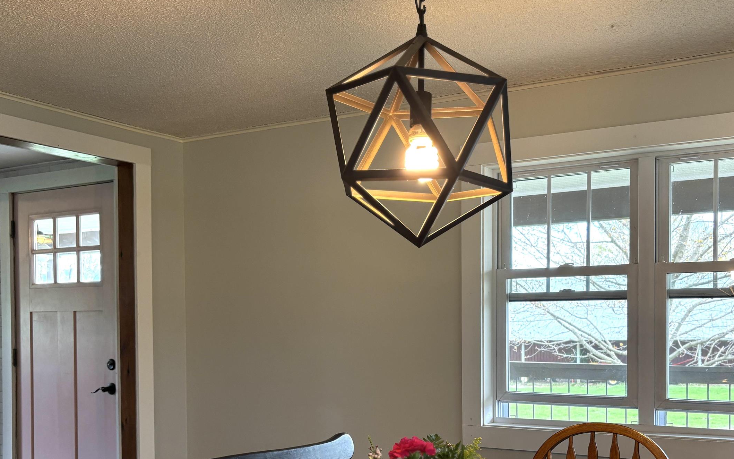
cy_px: 343
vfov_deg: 31.4
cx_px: 426
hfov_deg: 49.1
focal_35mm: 40
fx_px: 800
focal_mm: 5.96
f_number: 1.6
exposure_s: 1/60
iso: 80
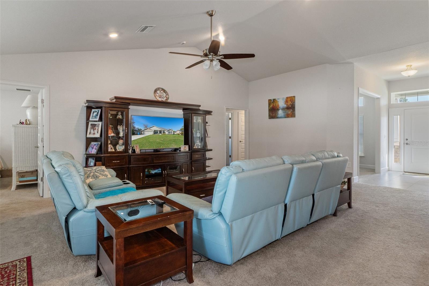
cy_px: 143
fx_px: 214
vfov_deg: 67.4
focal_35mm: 18
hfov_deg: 90.0
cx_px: 214
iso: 1000
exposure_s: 1/6
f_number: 8
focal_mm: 12
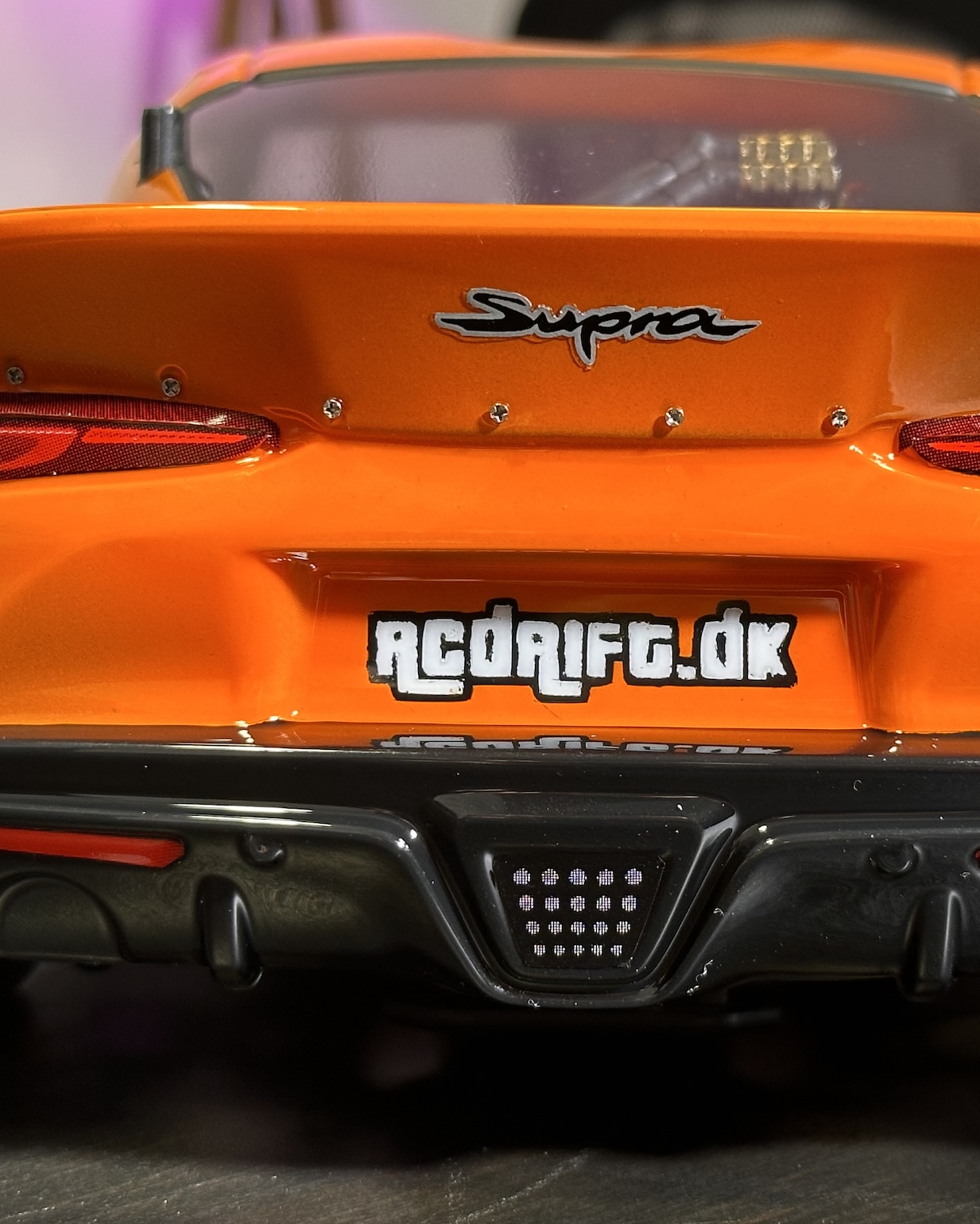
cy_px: 608
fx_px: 2755
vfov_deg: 25.1
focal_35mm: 76
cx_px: 589
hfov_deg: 20.1
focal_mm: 6.86
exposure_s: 1/50
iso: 80
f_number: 1.78
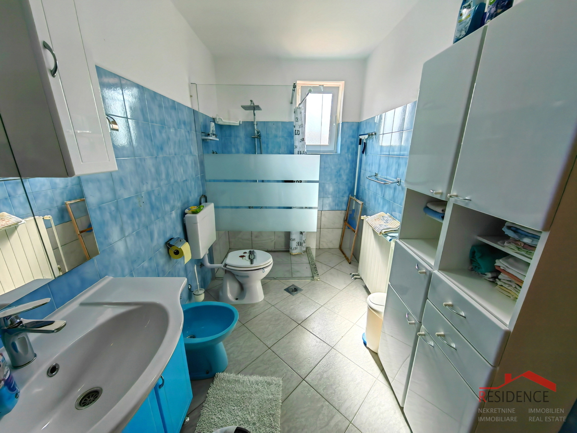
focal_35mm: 13
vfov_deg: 89.9
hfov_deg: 106.2
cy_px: 216
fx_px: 217
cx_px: 288
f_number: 2.2
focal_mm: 1.76
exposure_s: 1/202
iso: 50
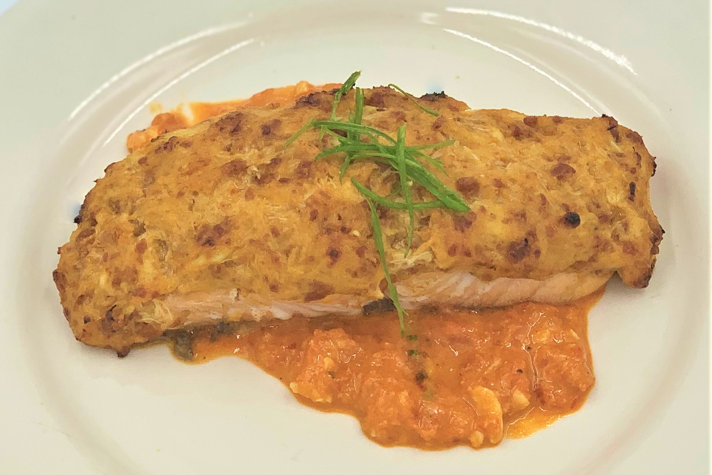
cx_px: 351
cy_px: 267
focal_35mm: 55
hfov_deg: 36.2
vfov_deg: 24.6
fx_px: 1088
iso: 16
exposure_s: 1/592
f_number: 2.4
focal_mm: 6
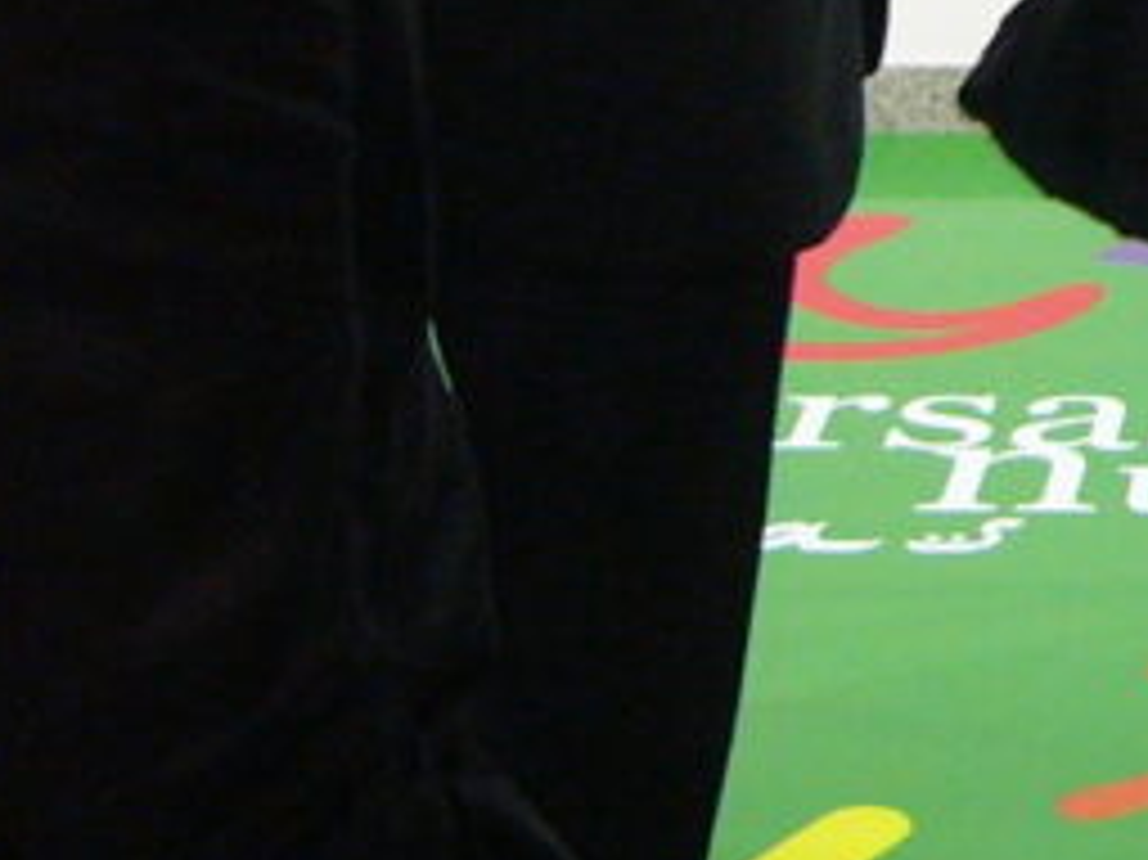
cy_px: -491
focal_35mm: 132
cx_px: 1522
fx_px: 4376
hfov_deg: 14.3
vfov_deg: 10.8
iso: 200
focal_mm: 5.8
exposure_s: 1/10
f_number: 2.8
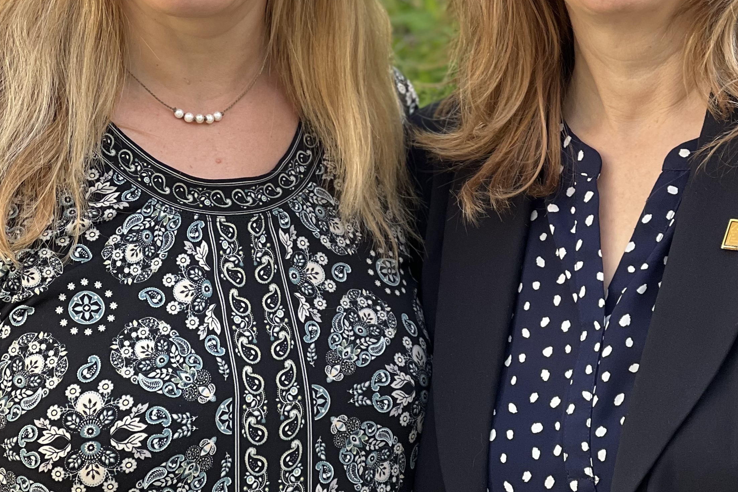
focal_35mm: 146
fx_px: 2992
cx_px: 430
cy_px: 49
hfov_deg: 14.1
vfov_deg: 9.4
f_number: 2.8
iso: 40
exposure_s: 1/121
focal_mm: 9
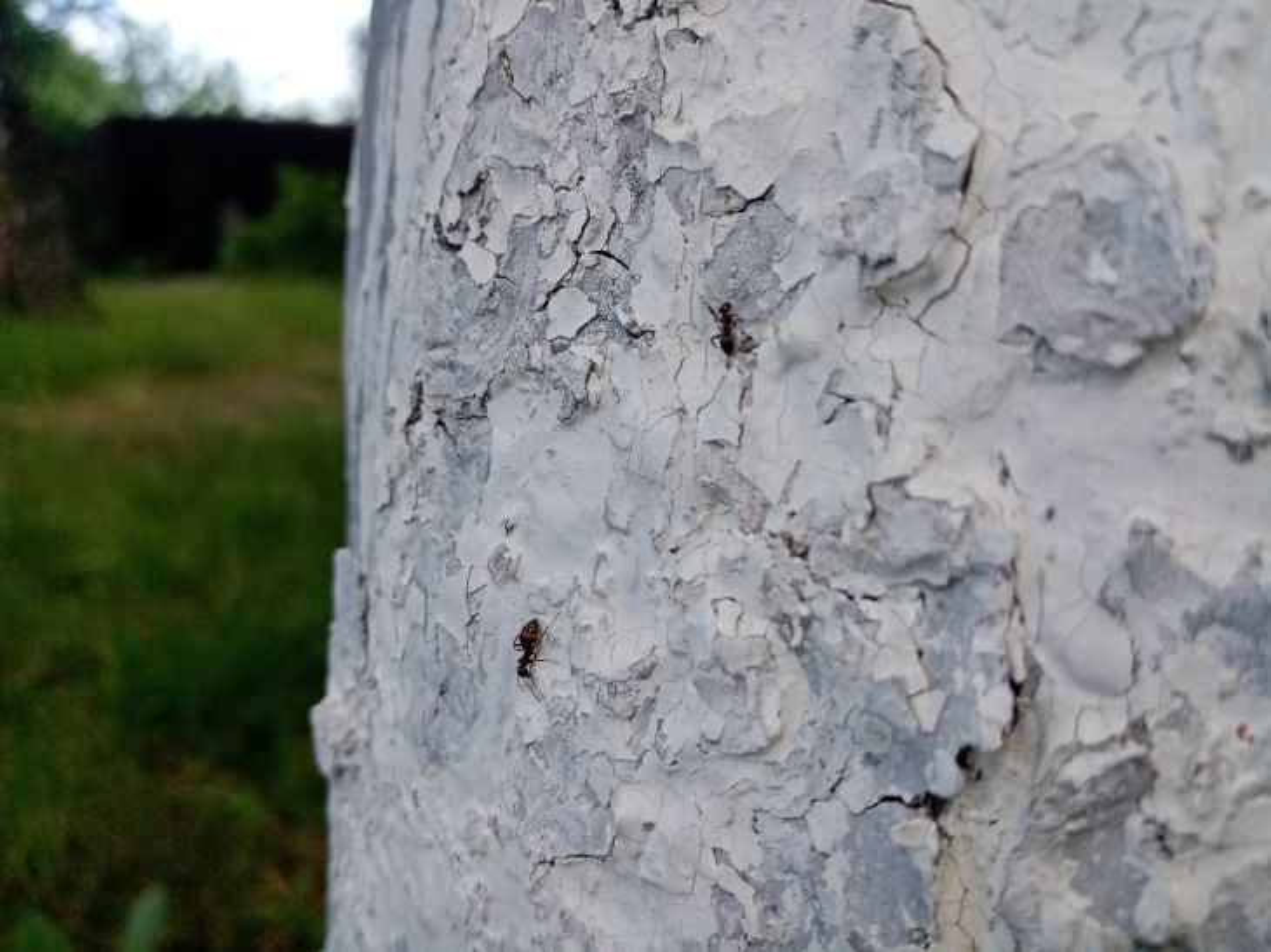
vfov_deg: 53.0
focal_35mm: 26
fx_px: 954
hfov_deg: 67.3
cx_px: 636
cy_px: 476
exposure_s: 1/328
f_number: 1.8
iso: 113
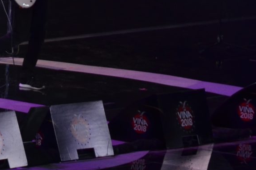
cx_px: -188
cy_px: -24
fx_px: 7239
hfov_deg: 2.0
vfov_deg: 1.3
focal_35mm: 1020
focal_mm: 190
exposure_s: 1/125
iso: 800
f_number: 5.6
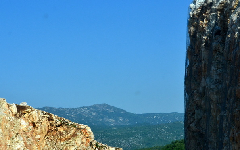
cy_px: 97
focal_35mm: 97
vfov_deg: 13.5
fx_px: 634
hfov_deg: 21.4
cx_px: 109
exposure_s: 1/500
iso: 400
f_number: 11
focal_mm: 48
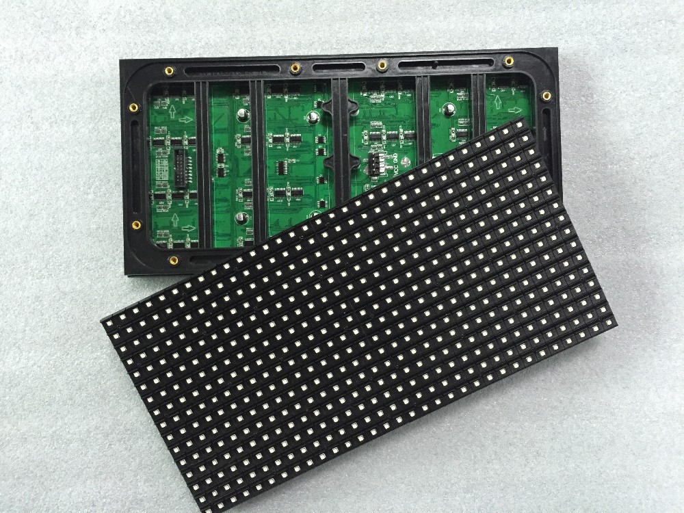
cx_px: 342
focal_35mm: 29
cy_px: 256
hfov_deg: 61.7
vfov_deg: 48.2
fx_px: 573
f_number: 2.2
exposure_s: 1/33
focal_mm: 4.15
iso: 320
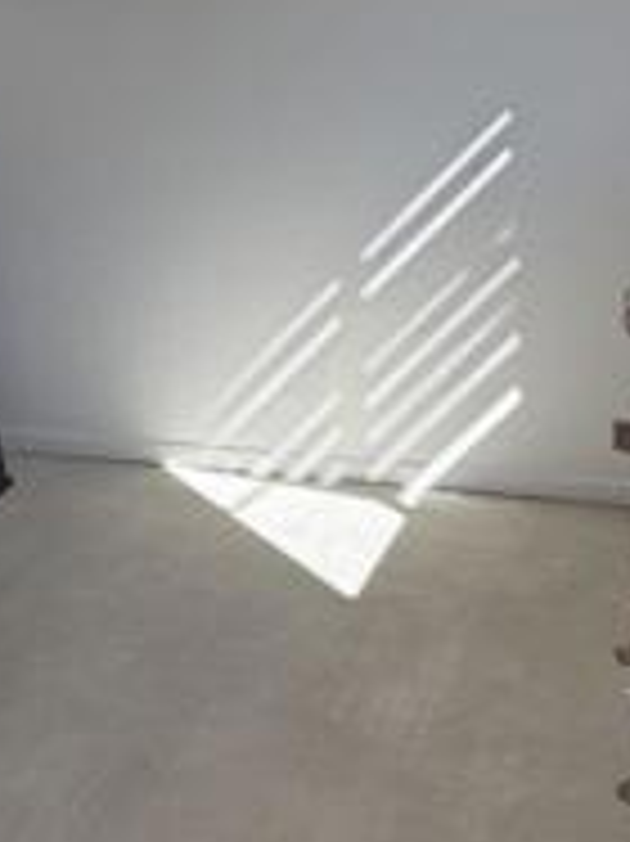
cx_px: 144
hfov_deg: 17.8
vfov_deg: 23.5
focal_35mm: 82
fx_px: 1992
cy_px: 158
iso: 100
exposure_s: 1/702
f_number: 1.78
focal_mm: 6.76
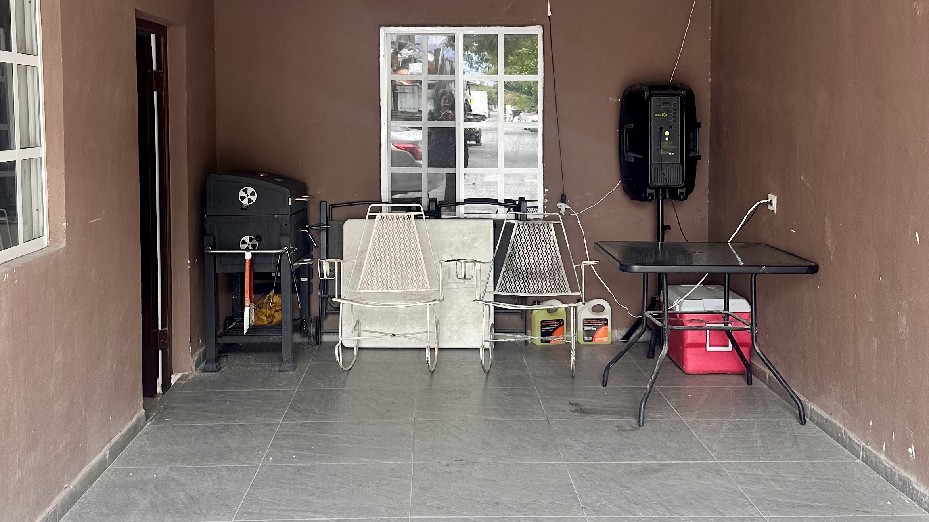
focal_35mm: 45
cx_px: 442
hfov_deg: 45.5
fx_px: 1109
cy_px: 171
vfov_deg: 26.4
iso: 80
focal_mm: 6.86
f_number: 1.78
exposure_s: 1/121
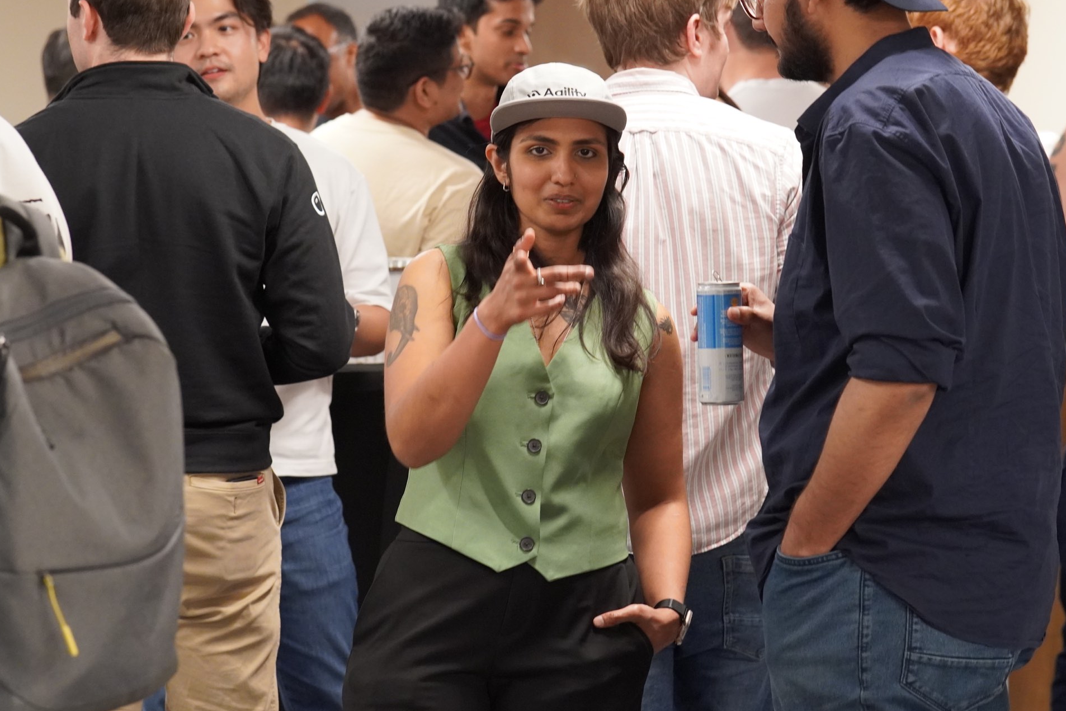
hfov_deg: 14.5
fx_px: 4194
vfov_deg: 9.7
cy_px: 338
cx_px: 560
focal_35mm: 142
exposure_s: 1/160
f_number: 4
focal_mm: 75
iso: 2000
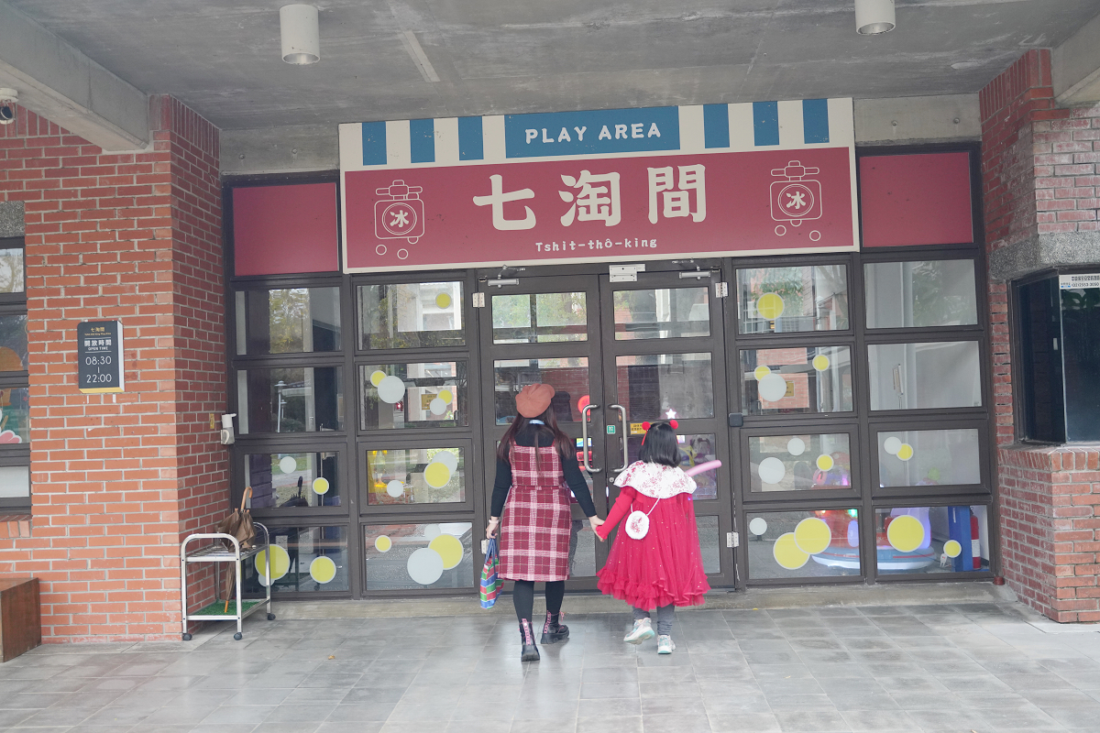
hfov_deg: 53.1
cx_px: 550
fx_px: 1100
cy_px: 366
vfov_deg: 36.9
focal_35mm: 36
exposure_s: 1/160
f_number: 2.8
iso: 1600
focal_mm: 36
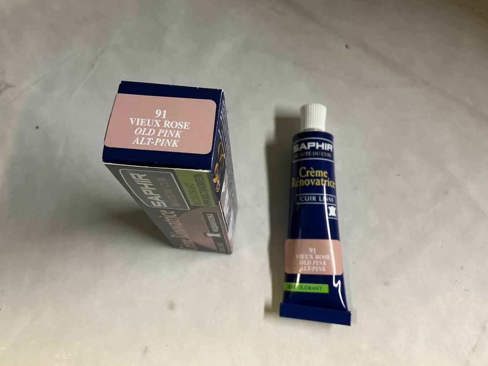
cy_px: 169
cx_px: 231
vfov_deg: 44.1
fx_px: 451
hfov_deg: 56.8
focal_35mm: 32
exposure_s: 1/50
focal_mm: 3
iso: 125
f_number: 1.8
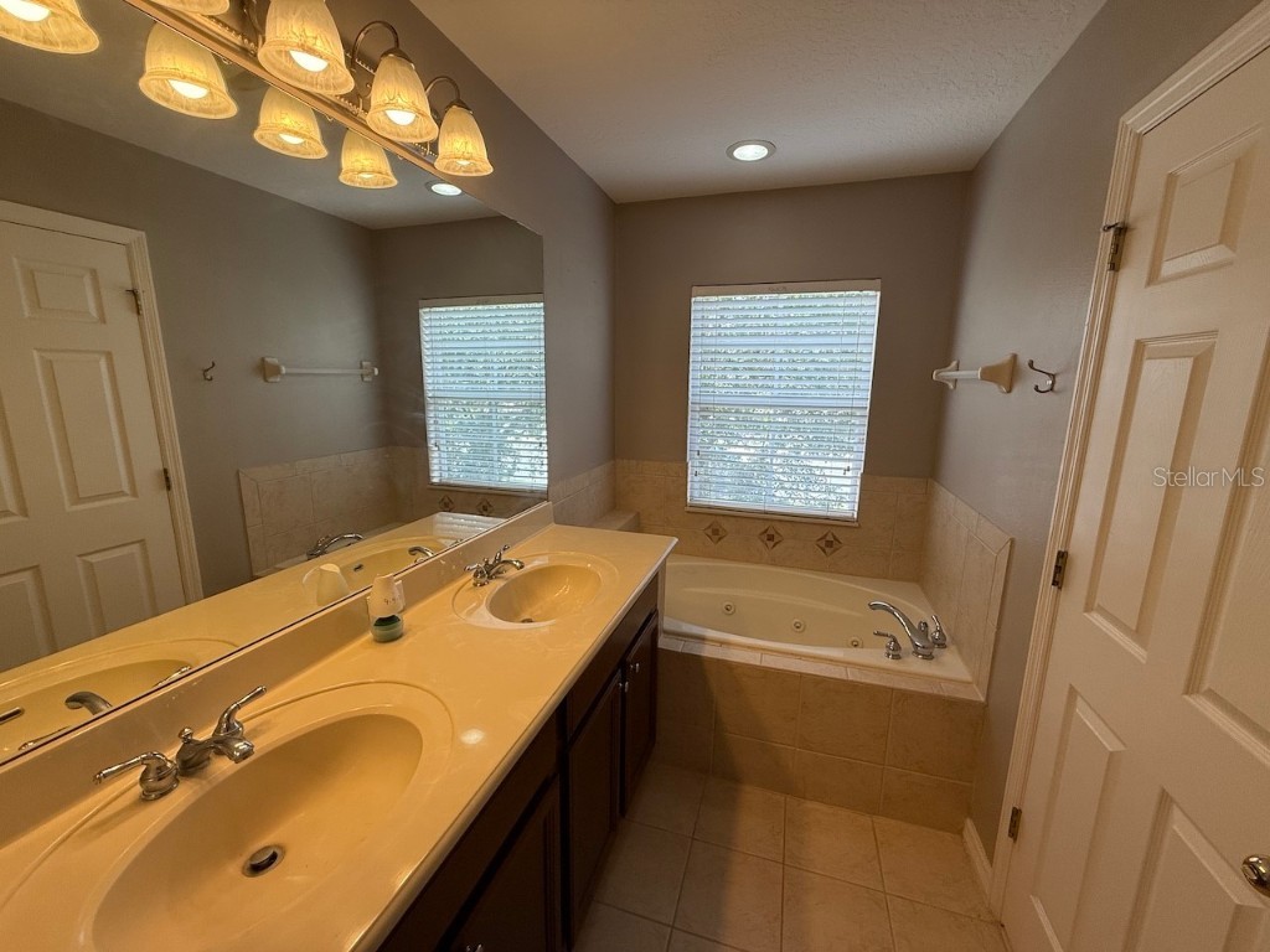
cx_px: 635
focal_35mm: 14
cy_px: 476
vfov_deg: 85.7
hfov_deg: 102.1
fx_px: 514
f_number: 2.2
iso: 80
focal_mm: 2.22
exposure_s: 1/120
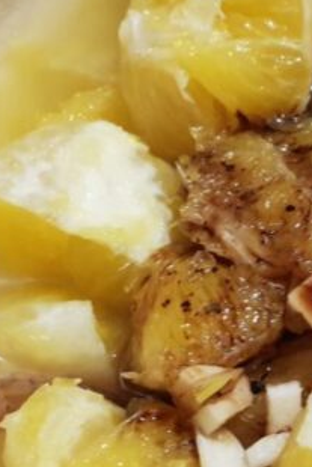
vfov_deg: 32.4
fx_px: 792
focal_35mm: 61
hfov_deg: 20.3
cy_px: 335
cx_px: 414
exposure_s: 1/10
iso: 320
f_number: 1.5
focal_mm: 4.3
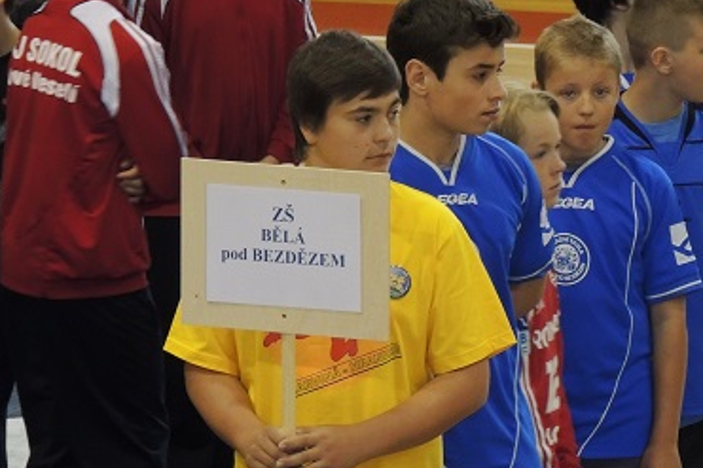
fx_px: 10676
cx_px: 563
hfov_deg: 3.8
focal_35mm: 547
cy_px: 155
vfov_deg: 2.5
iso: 800
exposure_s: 1/60
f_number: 4.8
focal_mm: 57.9
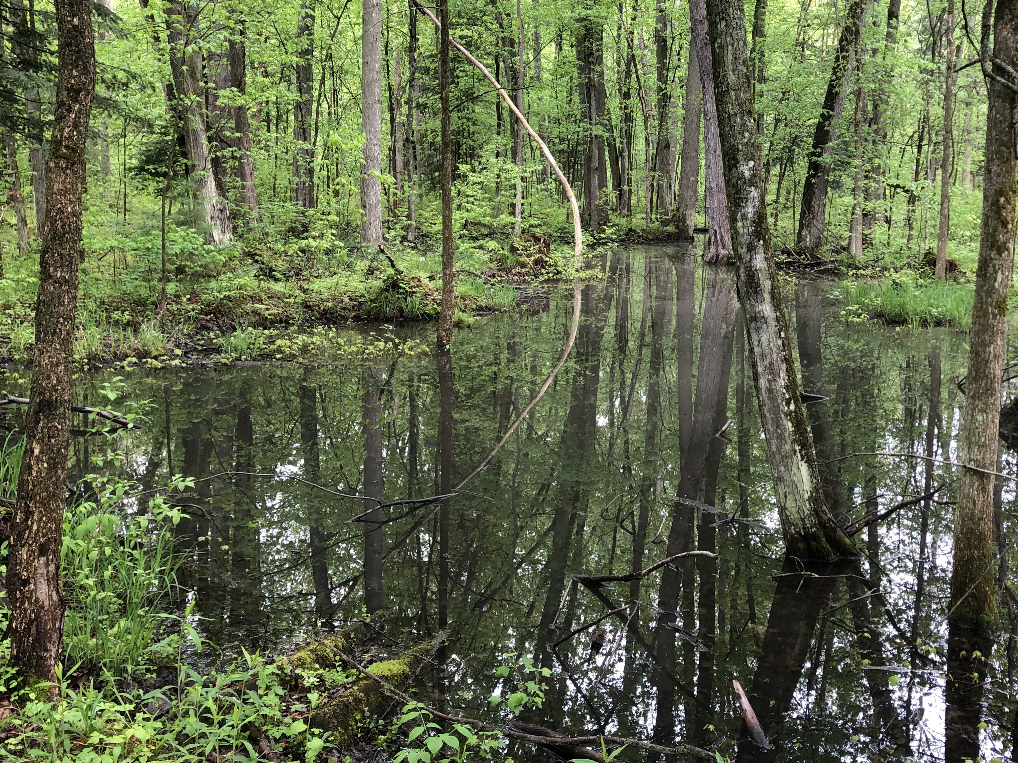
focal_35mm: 37
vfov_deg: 38.5
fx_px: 1088
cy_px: 311
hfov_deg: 49.7
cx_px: 636
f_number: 1.8
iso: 50
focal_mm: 3.99
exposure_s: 1/120
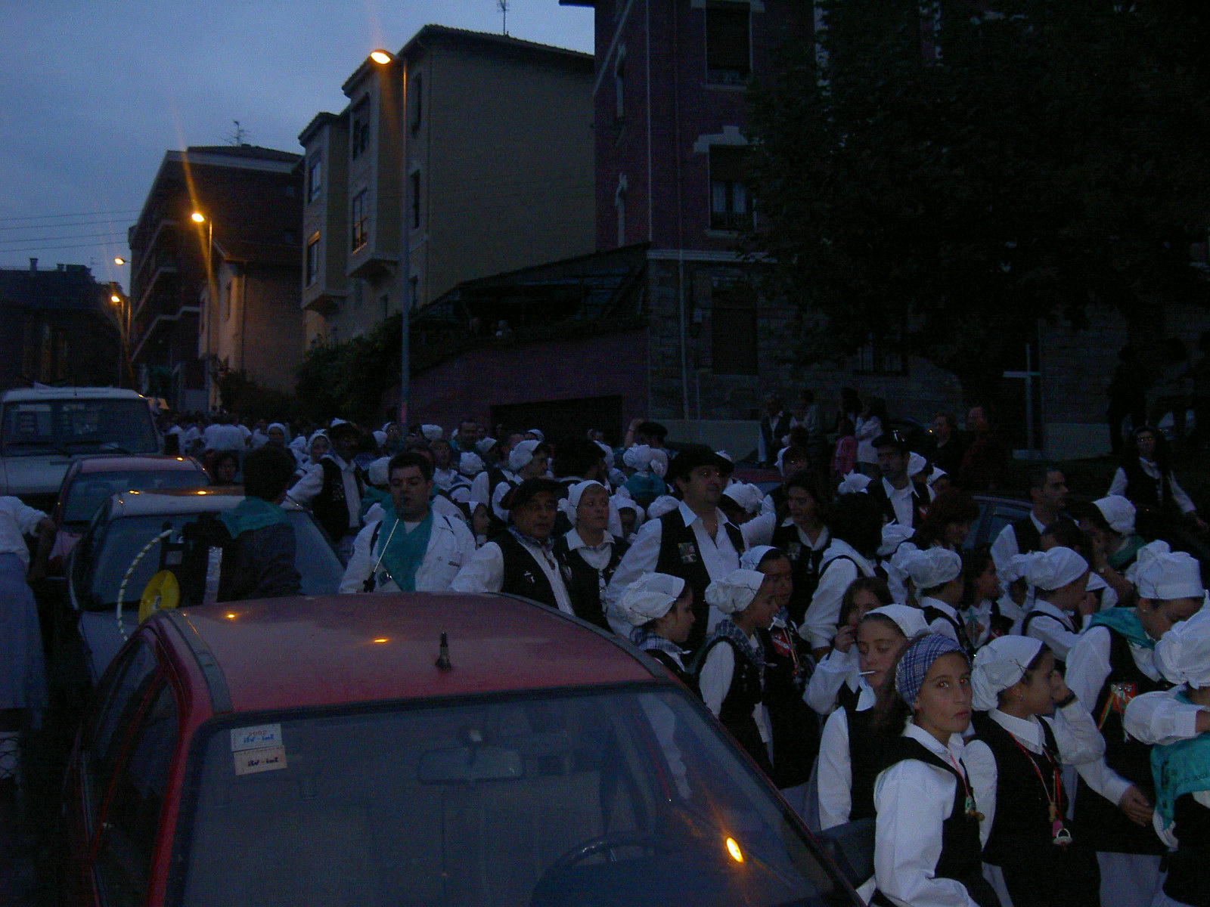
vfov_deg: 36.8
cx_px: 605
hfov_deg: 47.9
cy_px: 454
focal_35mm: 39
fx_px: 1363
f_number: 2.8
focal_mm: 8
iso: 100
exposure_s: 1/59.5
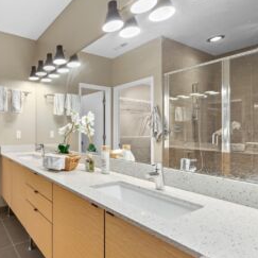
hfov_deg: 64.8
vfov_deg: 72.1
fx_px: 177
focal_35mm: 21
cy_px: 130
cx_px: 47
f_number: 6.3
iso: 640
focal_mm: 15
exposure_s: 1/8
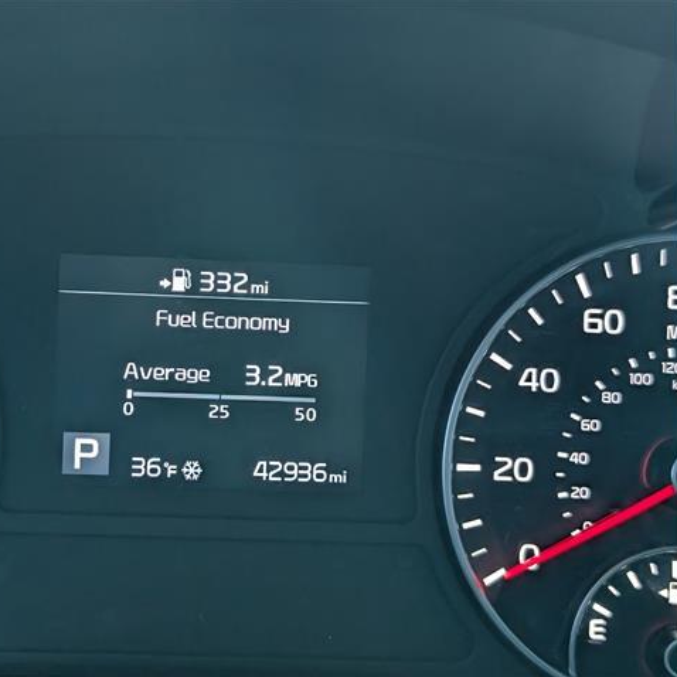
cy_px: 338
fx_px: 1283
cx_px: 231
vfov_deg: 29.6
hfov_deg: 29.4
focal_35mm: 58
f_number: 1.68
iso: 505
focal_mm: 6.9
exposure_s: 1/167
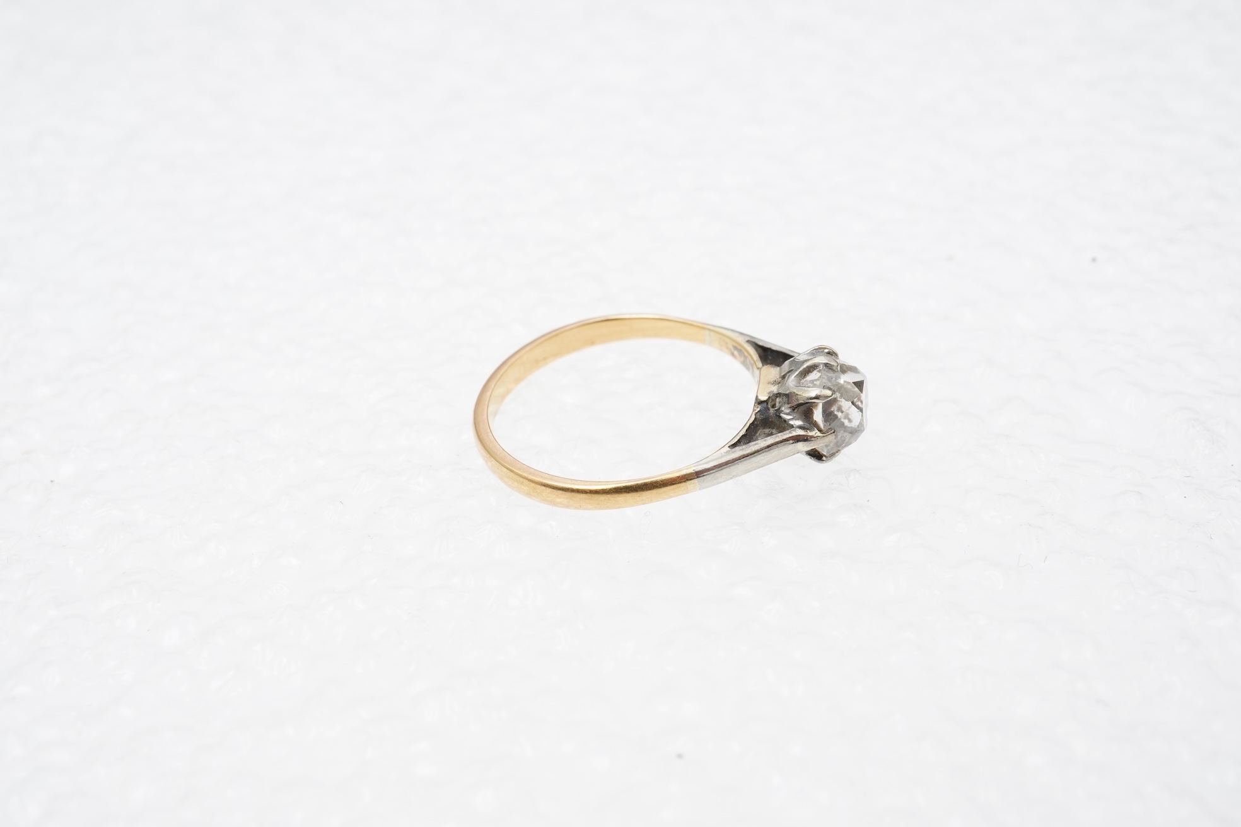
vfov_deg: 29.9
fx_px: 1551
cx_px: 620
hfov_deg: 43.6
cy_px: 414
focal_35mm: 45
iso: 800
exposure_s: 1/100
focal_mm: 30
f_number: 22
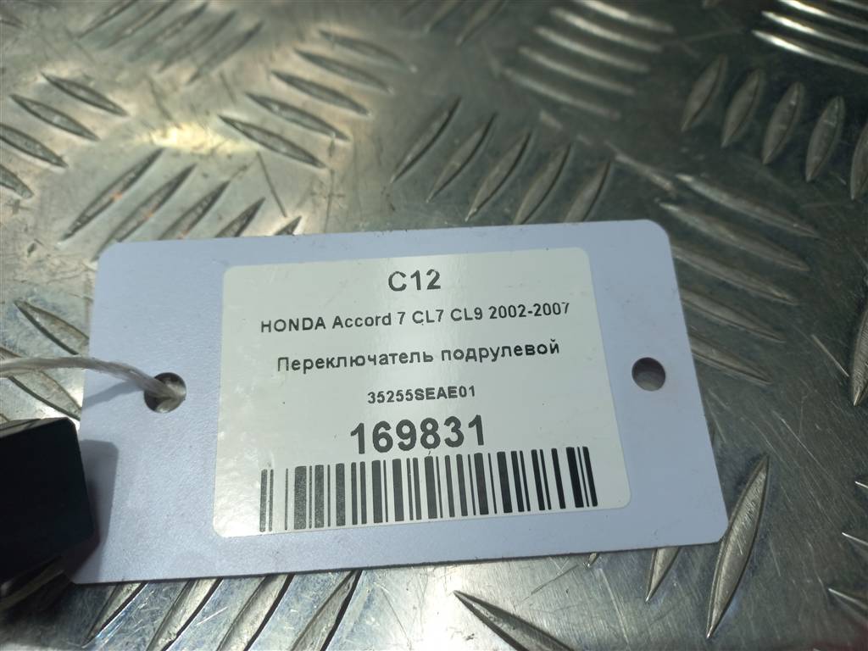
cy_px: 326
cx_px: 434
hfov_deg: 69.4
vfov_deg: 54.9
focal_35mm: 25
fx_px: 627
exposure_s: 1/102
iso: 25
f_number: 1.8
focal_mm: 4.6
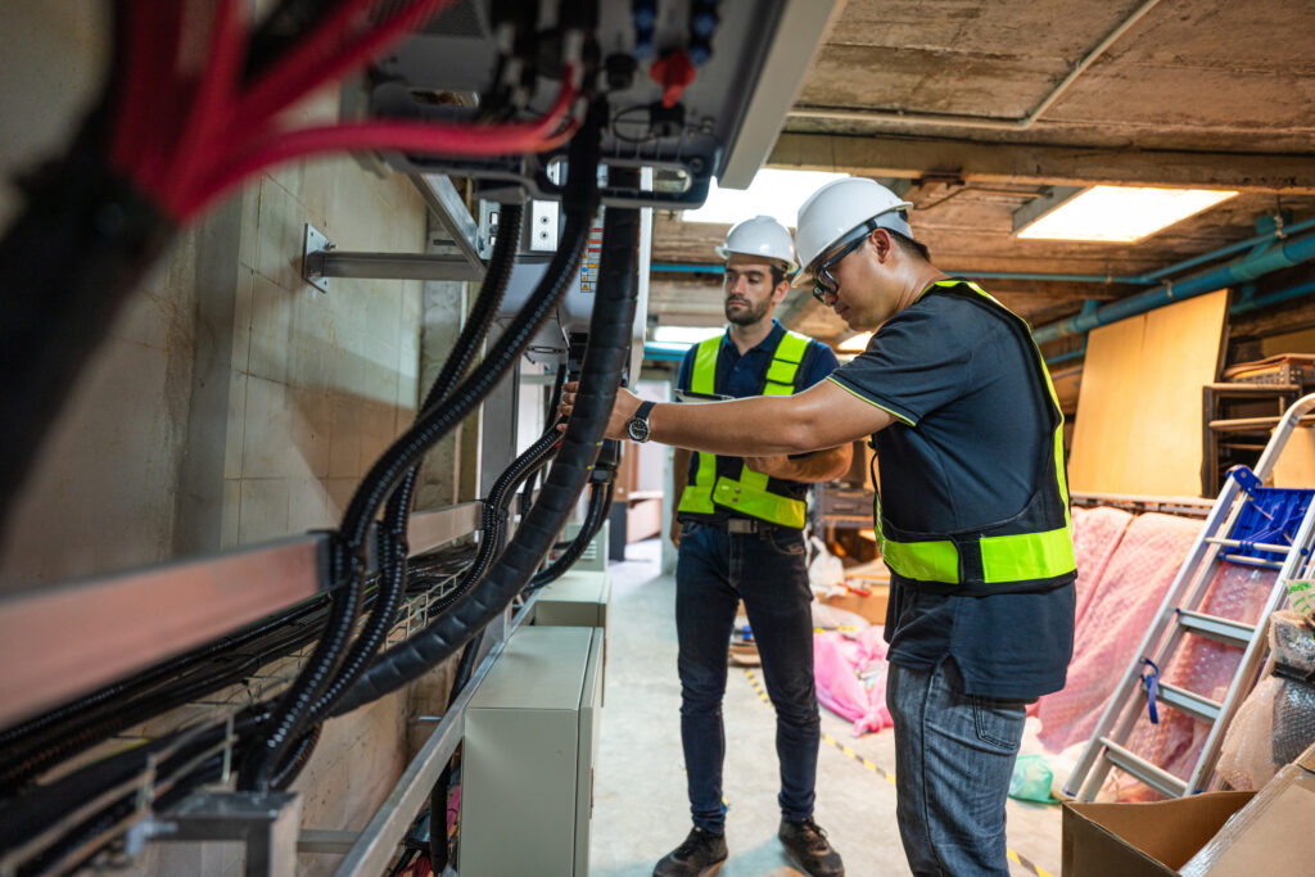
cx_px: 658
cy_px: 438
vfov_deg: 61.9
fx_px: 731
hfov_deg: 84.0
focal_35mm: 20
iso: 400
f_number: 1.8
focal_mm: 20
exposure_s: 1/60
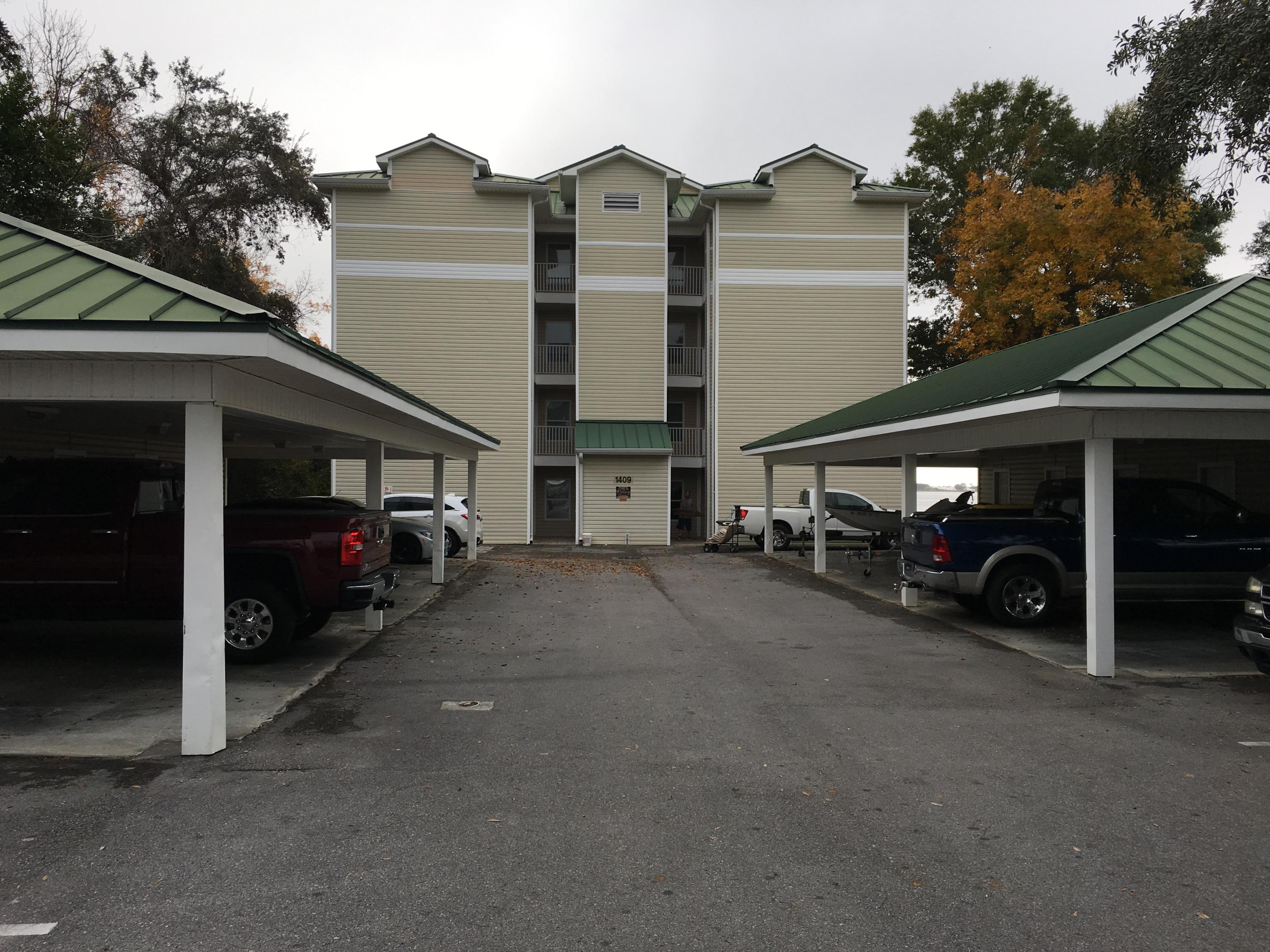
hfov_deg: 61.7
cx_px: 635
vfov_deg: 48.2
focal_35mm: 29
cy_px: 476
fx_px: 1064
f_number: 2.2
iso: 25
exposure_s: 1/509
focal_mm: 4.15
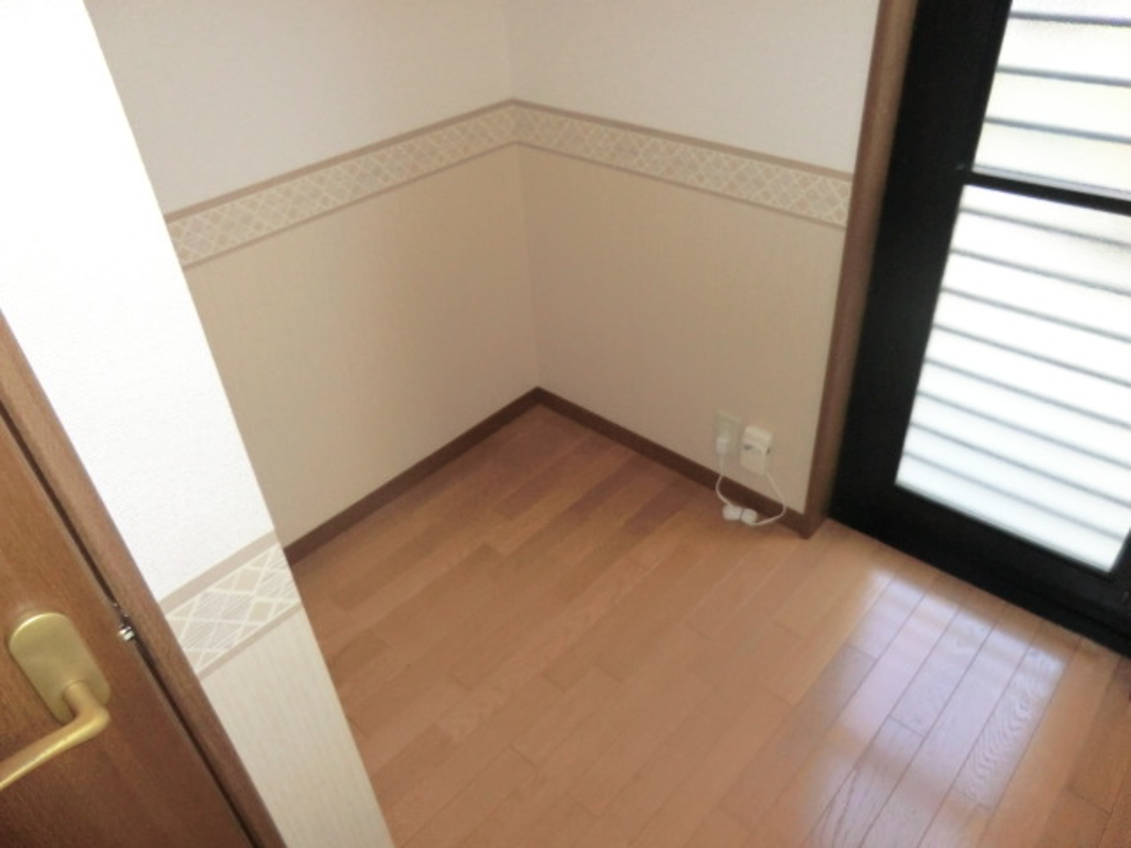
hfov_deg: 71.6
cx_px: 566
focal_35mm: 24
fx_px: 784
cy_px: 424
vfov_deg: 56.8
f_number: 3.2
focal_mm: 4.3
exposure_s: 1/60
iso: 400
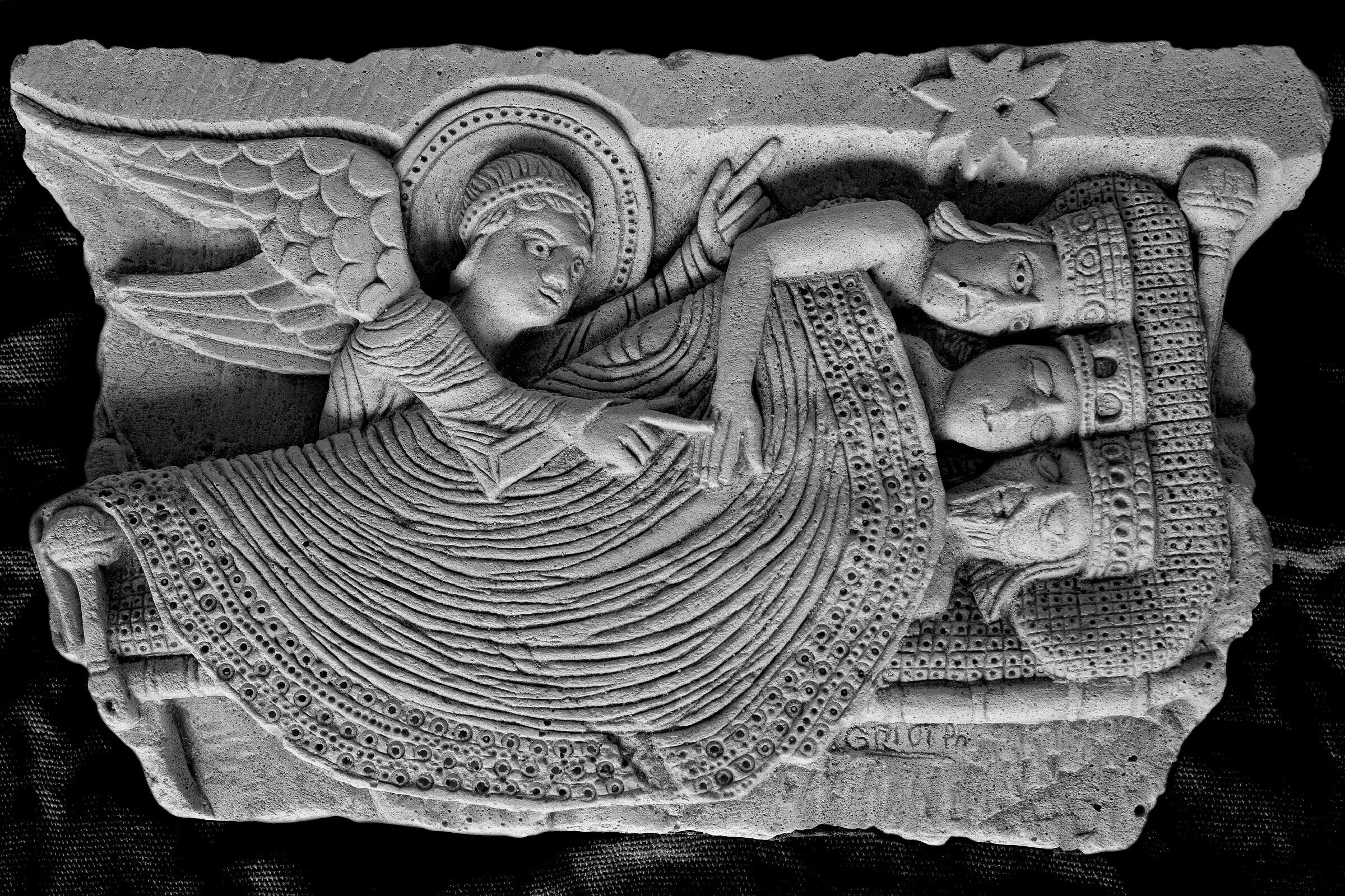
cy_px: 448
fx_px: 2241
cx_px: 672
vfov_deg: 22.6
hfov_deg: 33.4
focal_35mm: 60
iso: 200
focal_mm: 40
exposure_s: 1.3
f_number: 11
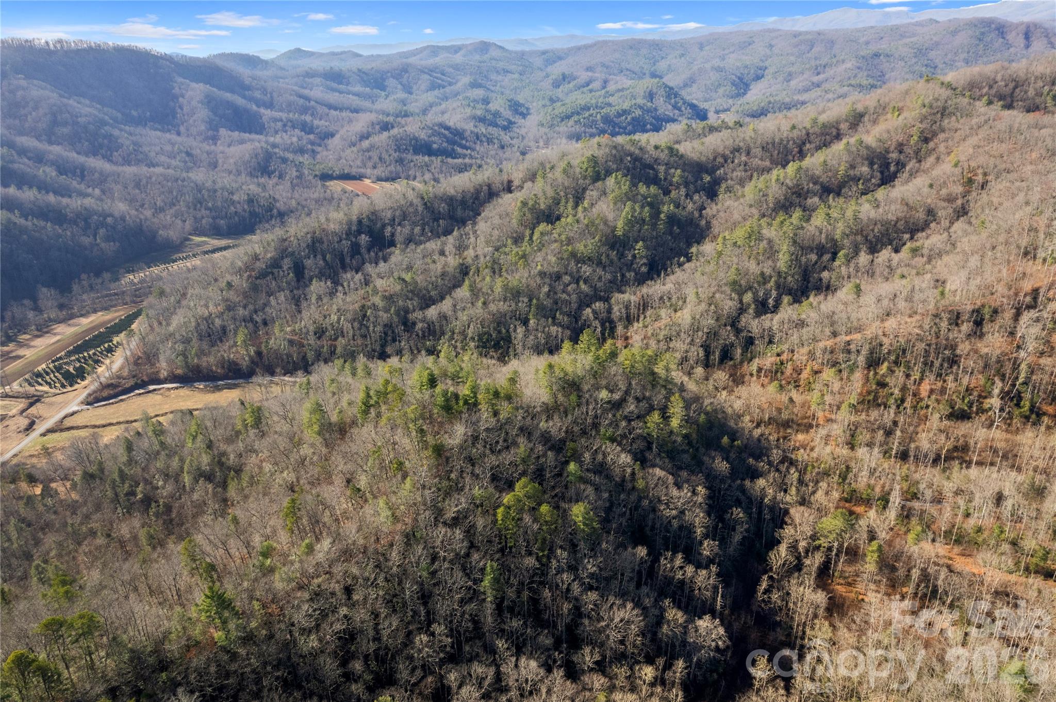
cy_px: 351
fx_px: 645
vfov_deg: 57.2
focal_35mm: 22
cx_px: 528
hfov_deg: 78.6
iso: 100
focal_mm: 8.38
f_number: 2.8
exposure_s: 1/800
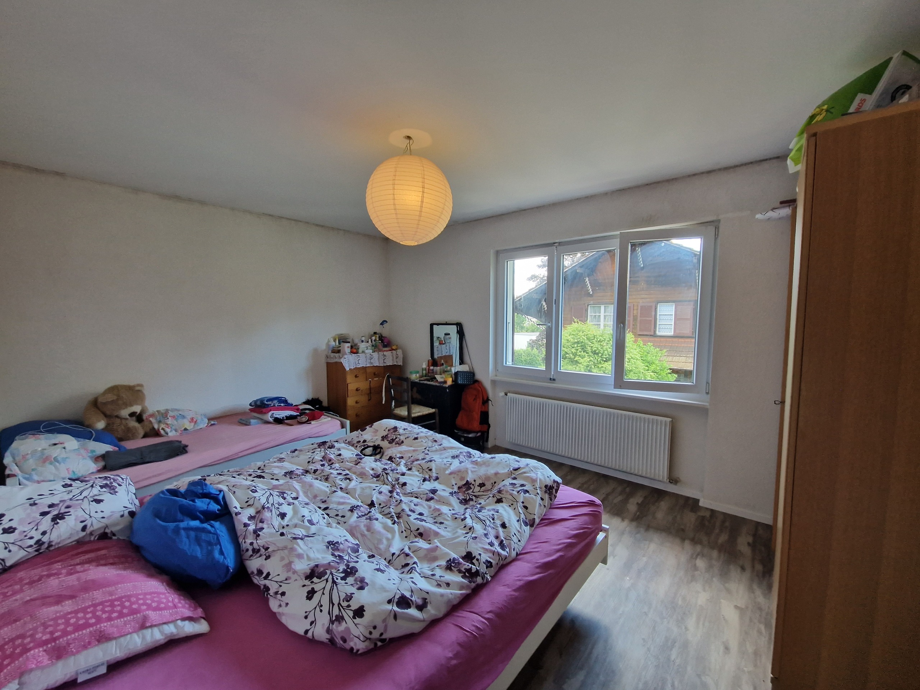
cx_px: 460
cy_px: 345
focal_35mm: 13
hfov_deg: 106.2
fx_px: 346
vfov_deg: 89.9
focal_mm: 2.2
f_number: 2.2
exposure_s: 1/50
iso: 125
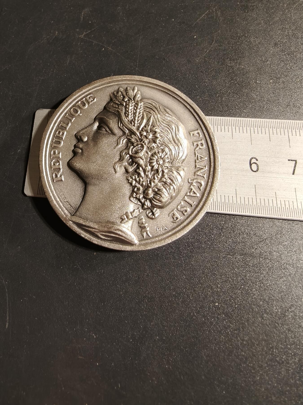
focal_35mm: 23
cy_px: 202
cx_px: 152
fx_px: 268
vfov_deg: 73.9
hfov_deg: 58.9
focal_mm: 2.32
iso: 160
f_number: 2
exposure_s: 1/100
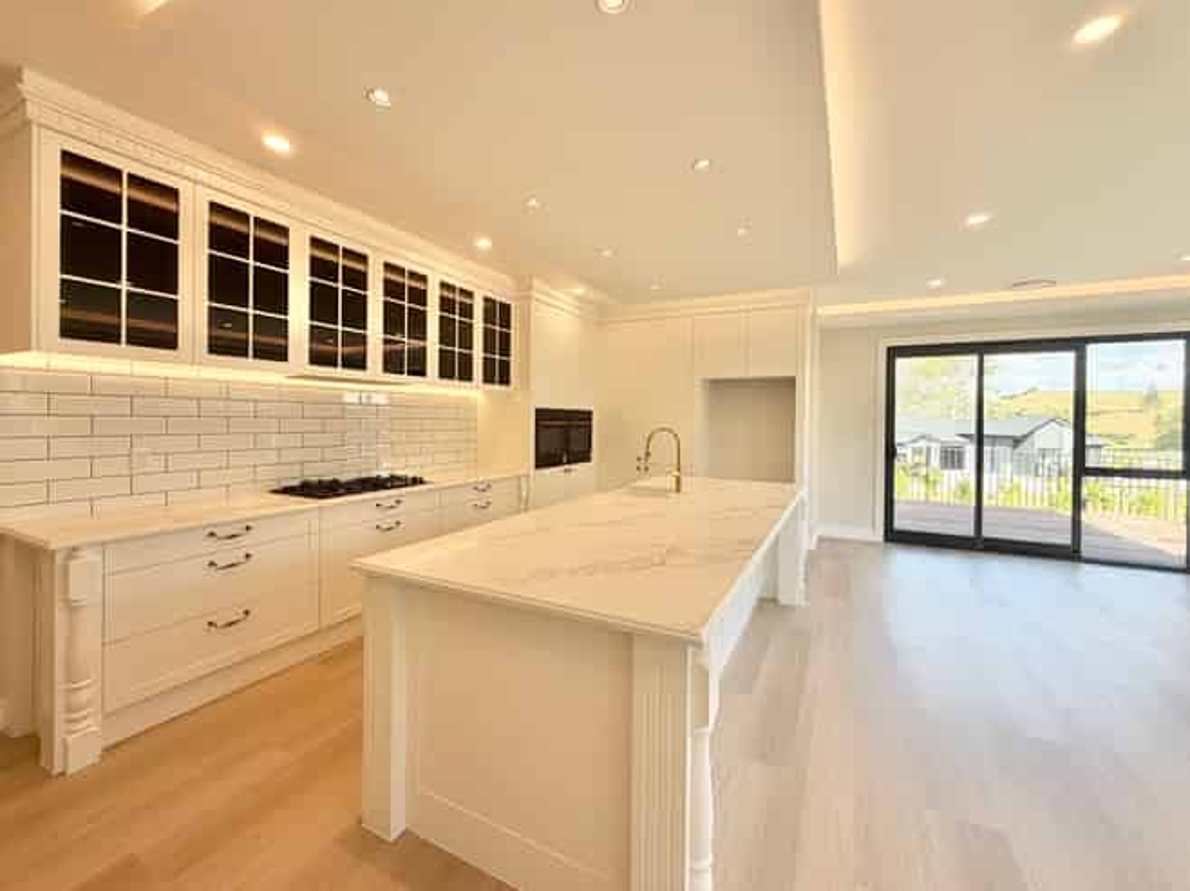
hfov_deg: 102.1
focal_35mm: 14
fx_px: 481
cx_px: 595
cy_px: 446
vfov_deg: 85.6
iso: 64
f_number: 2.2
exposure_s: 1/502
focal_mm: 2.22
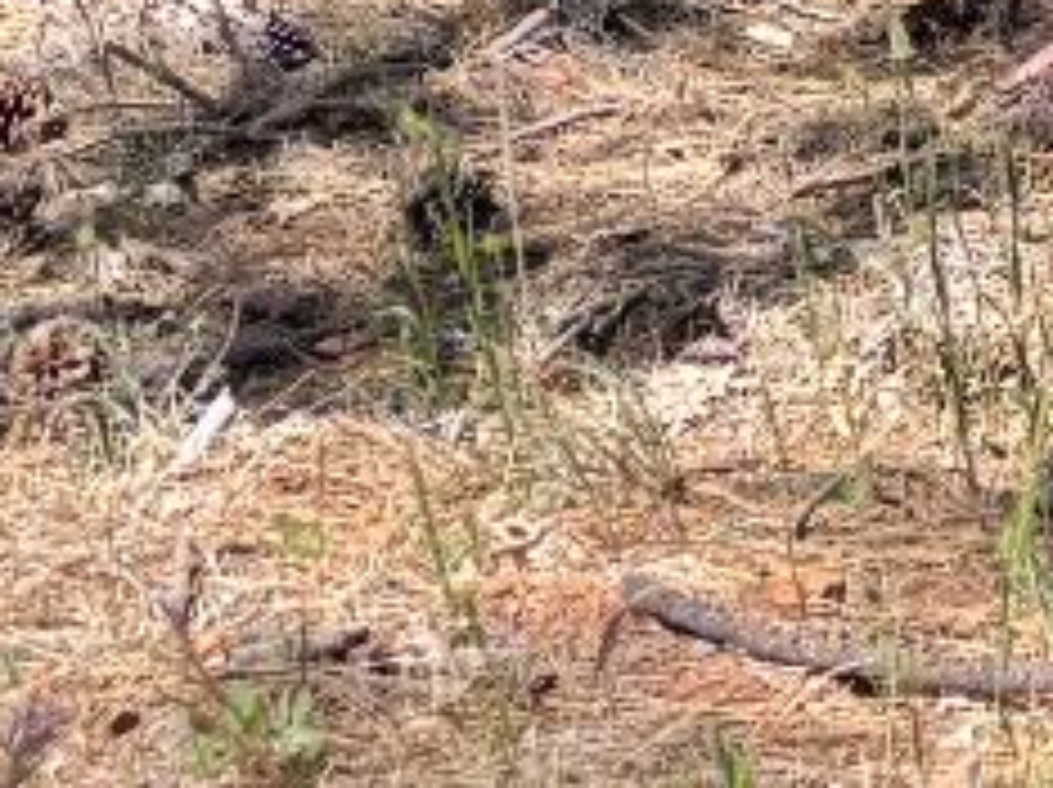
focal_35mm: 154
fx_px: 4680
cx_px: 2416
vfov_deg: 8.4
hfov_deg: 11.1
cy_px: -1425
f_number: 1.78
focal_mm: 6.76
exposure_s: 1/645
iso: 80
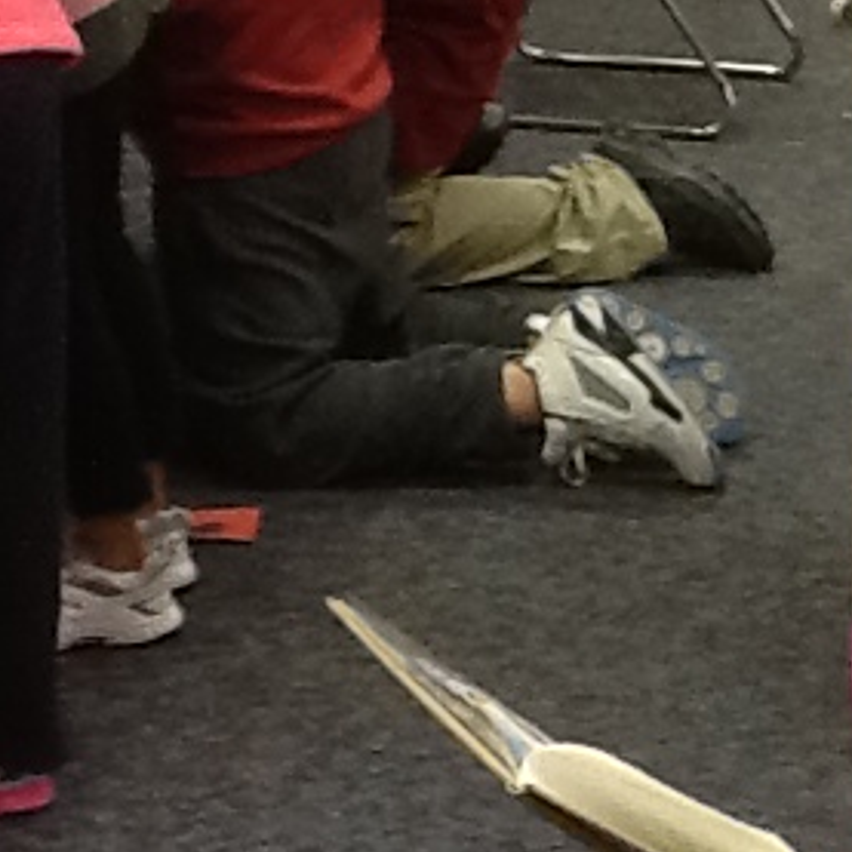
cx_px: 1421
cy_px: 612
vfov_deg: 12.9
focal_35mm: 135
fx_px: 3759
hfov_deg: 12.1
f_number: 2.4
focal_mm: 2.03
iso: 100
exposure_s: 1/30
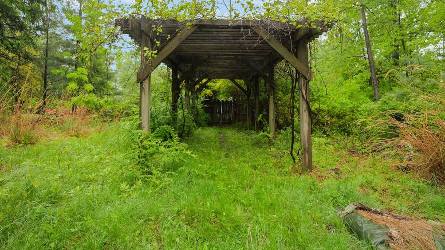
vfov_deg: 55.3
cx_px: 225
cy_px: 95
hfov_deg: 86.6
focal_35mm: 20
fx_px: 236
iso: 200
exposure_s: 1/200
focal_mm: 9
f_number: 2.8
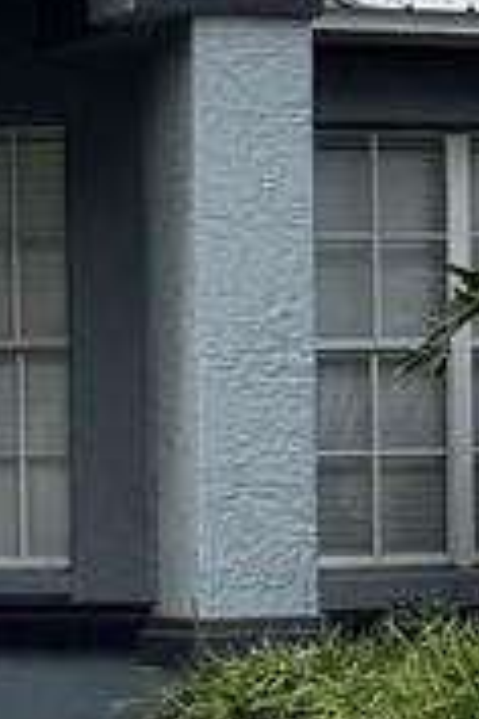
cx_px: 552
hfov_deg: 6.1
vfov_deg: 9.1
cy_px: 329
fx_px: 4510
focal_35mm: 226
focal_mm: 6.76
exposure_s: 1/1637
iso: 80
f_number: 1.78
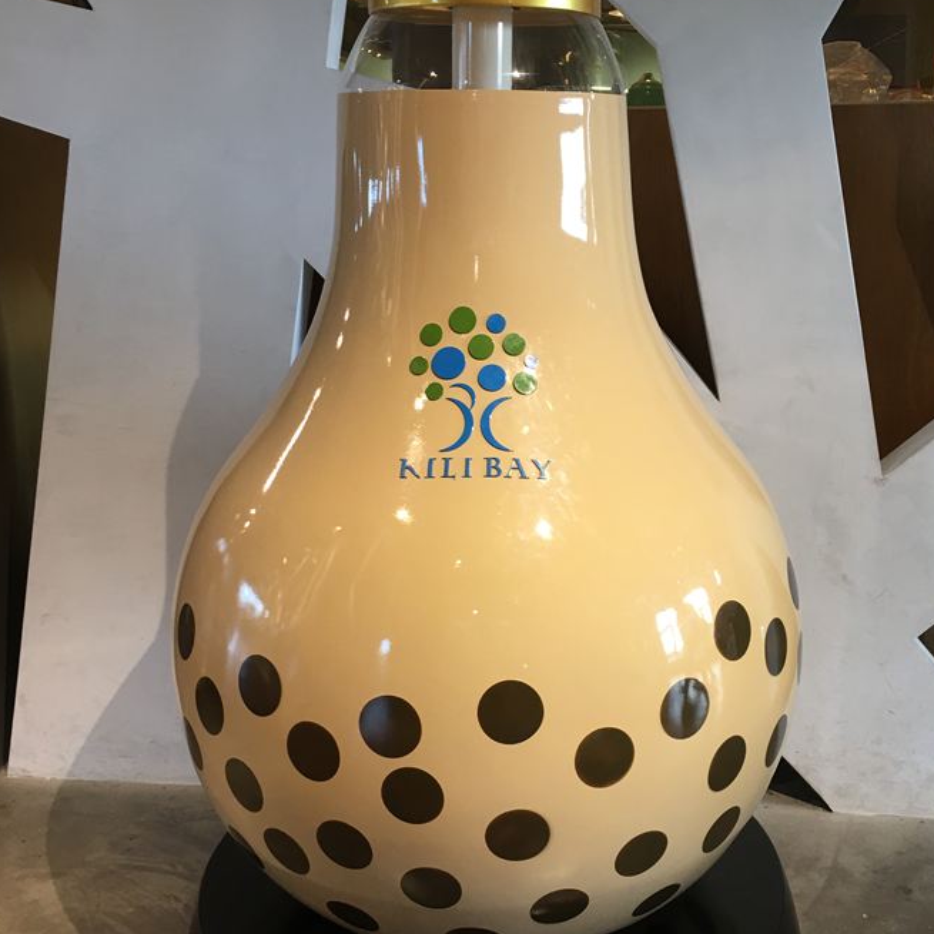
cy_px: 488
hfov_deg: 43.8
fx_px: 1160
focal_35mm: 38
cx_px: 512
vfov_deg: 43.8
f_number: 2.2
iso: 25
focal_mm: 4.15
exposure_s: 1/15
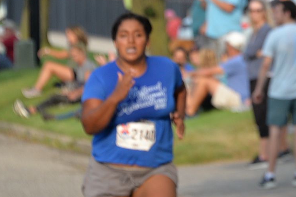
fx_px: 4778
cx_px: 519
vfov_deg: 2.4
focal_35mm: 581
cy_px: -32
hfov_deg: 3.5
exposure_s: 1/1000
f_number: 5.6
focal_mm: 145
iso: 640
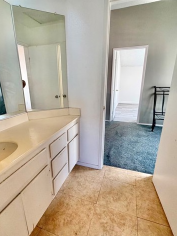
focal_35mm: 19
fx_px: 130
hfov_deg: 68.6
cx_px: 82
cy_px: 120
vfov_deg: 84.7
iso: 250
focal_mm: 2.22
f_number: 2.2
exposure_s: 1/120
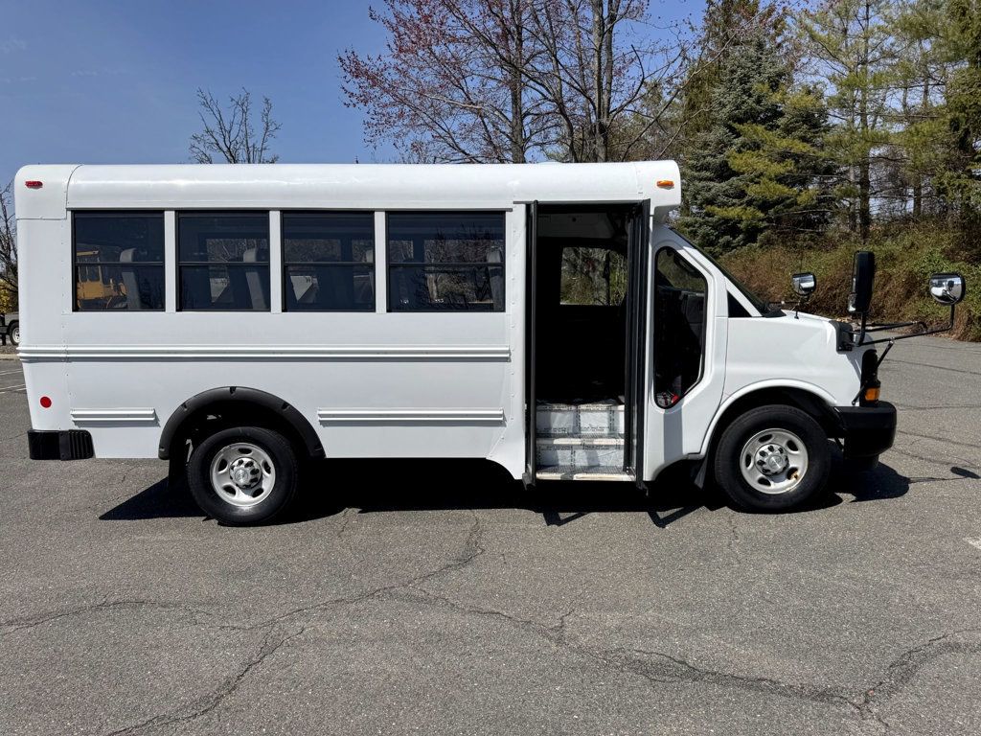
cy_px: 368
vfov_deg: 56.8
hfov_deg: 71.6
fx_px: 680
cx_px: 490
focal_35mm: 24
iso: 80
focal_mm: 6.76
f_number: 1.78
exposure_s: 1/7937
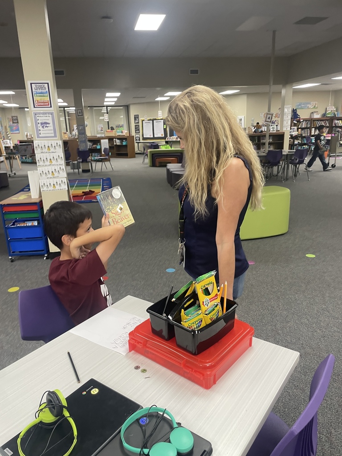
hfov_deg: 53.1
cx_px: 171
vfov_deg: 67.3
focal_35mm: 26
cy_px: 228
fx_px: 343
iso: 80
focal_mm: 4.2
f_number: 1.6
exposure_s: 1/60
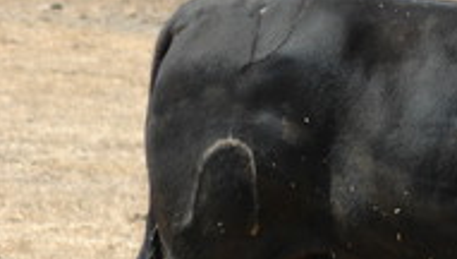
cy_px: 218
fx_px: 6067
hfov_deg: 4.3
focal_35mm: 500
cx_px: 574
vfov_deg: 2.4
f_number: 6.3
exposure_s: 1/640
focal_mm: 122
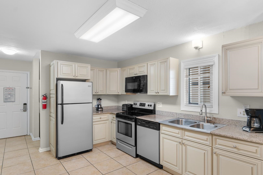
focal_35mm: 19
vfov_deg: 64.6
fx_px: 139
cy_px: 88
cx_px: 132
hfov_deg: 86.9
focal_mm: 13
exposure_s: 1/6
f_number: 5
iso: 100
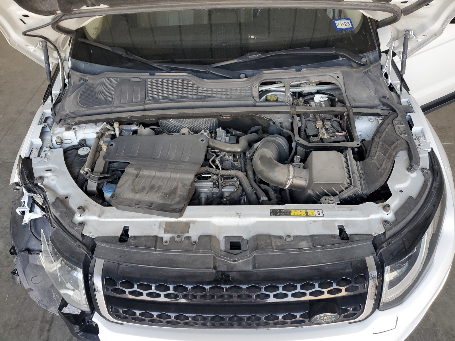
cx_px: 228
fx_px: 342
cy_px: 170
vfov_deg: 53.1
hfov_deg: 67.3
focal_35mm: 26
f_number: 1.5
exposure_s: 1/120
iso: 67
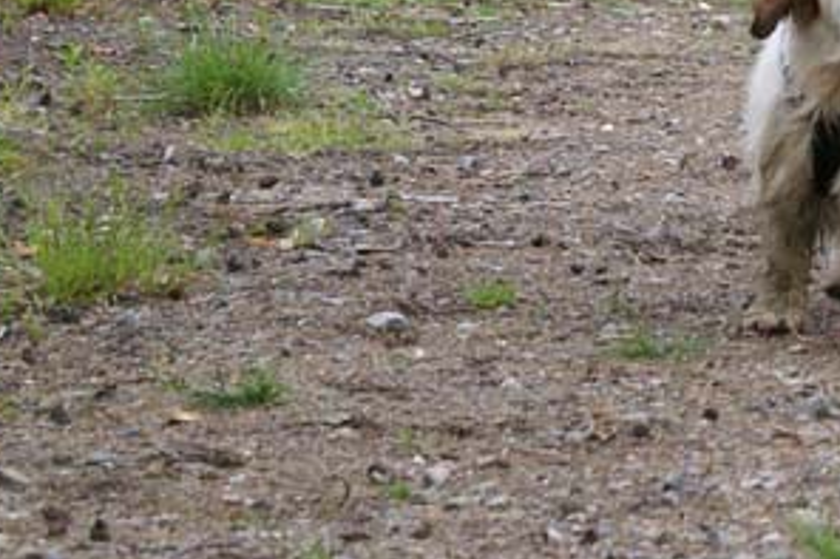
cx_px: 1047
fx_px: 6623
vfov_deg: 4.8
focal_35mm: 284
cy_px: -132
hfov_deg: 7.2
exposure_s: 1/125
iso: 250
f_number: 5.6
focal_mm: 70
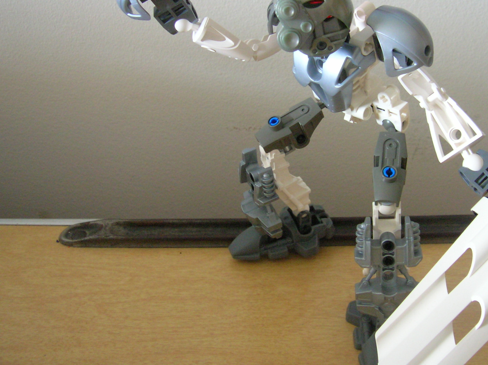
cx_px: 301
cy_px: 129
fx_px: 634
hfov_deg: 41.8
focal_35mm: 45
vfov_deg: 31.9
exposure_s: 1.14
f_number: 2.9
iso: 200
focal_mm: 5.7
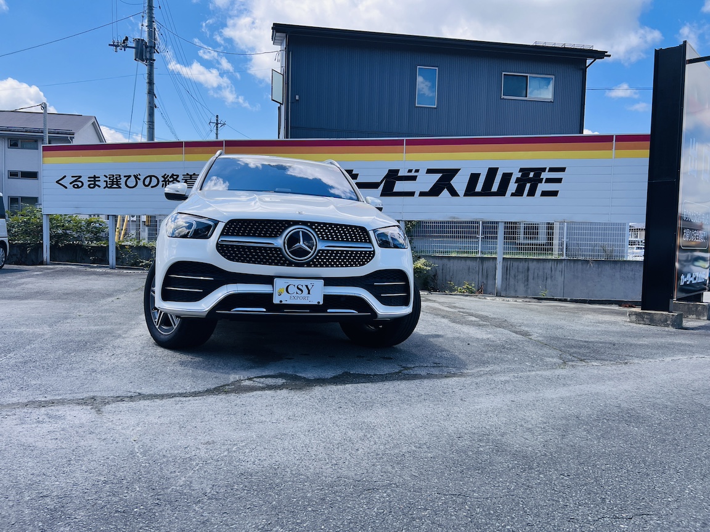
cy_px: 266
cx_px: 355
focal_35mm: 26
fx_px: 533
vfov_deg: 53.1
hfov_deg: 67.3
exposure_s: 1/1669
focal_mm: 5.7
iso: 50
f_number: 1.5
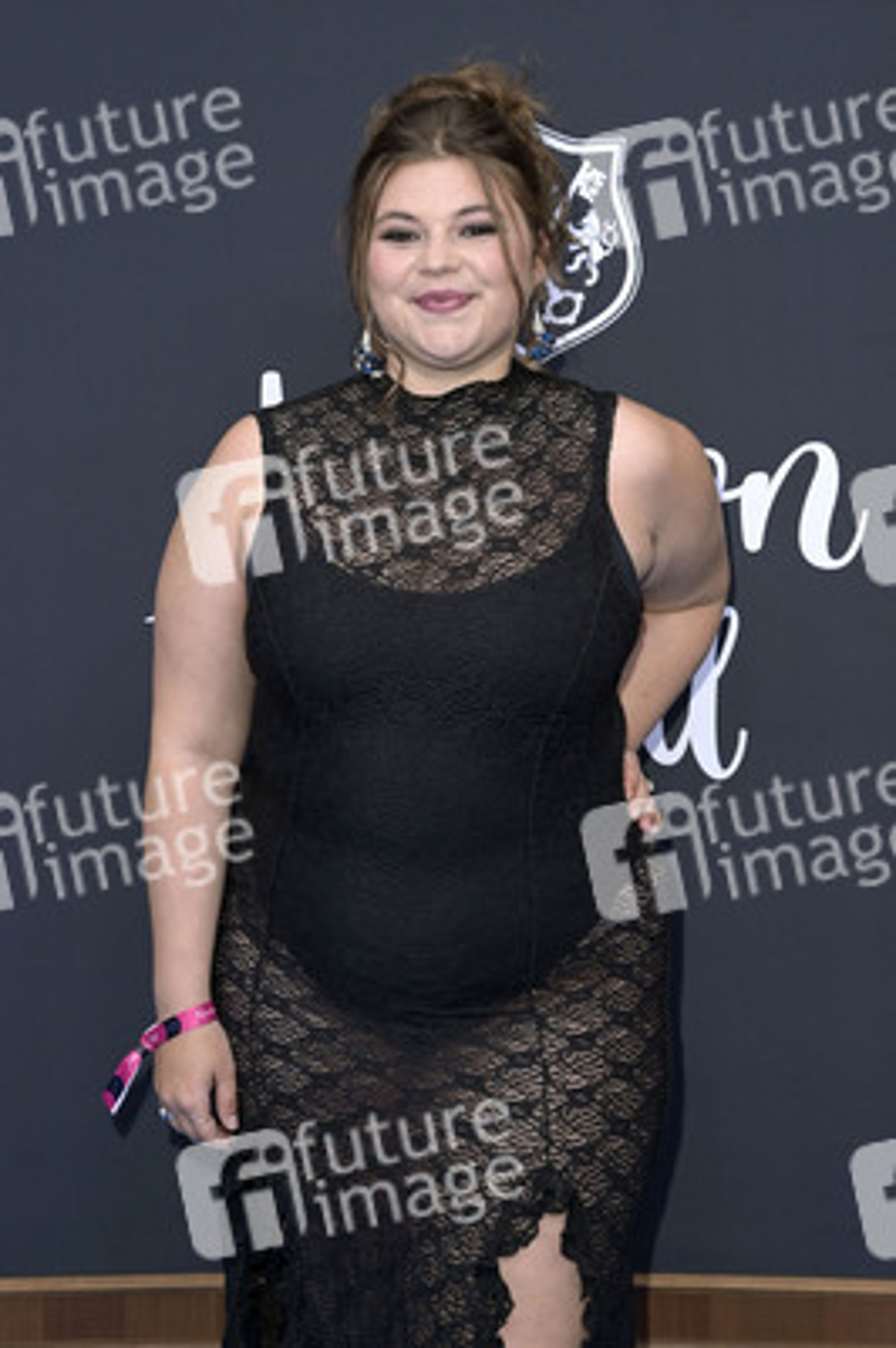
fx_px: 2468
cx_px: 448
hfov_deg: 20.6
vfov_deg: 30.5
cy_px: 674
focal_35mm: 66
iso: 500
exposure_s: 1/250
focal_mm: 66
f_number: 5.6
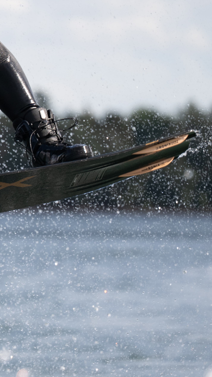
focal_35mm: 685
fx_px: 6847
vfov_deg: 3.2
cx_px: -273
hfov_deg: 1.8
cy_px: 46
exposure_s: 1/2000
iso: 320
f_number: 4.5
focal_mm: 200
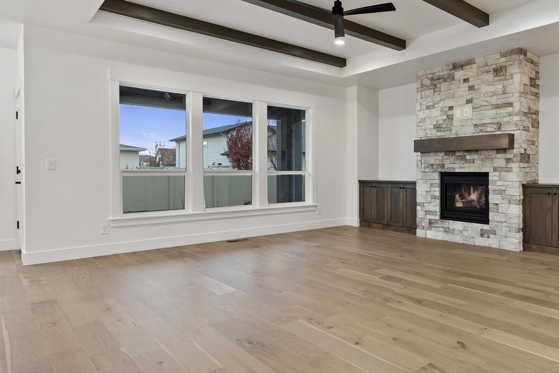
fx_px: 373
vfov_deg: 53.0
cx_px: 397
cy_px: 164
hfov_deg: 70.3
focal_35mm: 24
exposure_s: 1/2.5
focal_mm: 15
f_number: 6.3
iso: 320
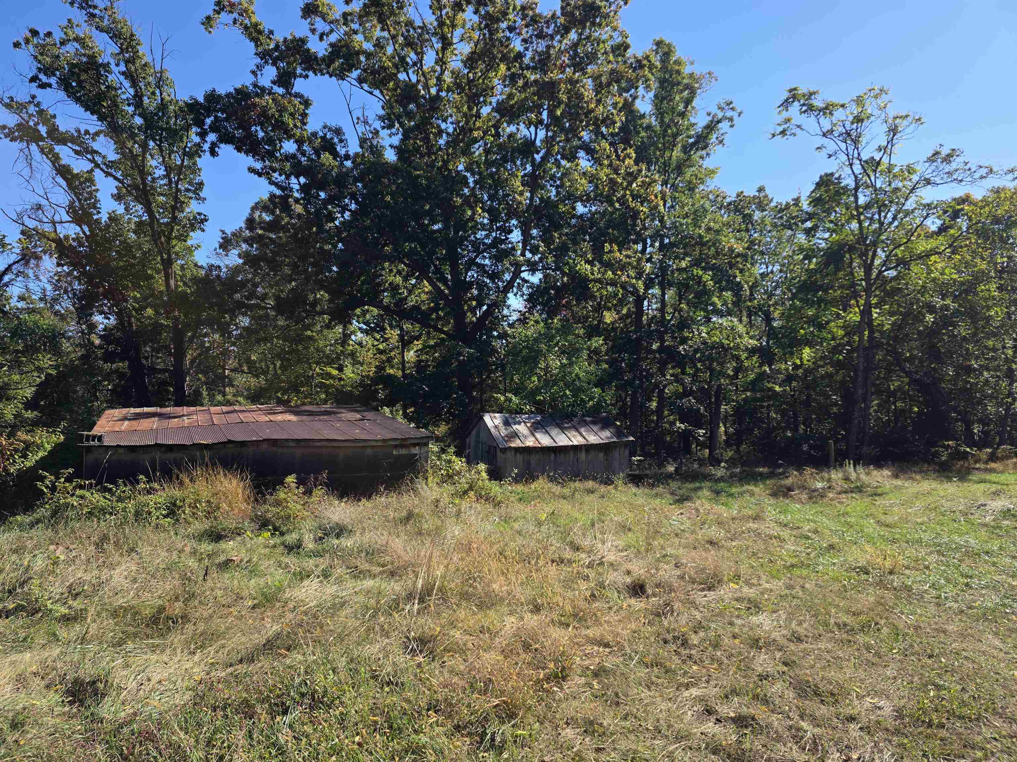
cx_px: 508
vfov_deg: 58.9
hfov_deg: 73.9
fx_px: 676
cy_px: 381
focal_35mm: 23
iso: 80
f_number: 1.7
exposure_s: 1/3026
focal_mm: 6.3
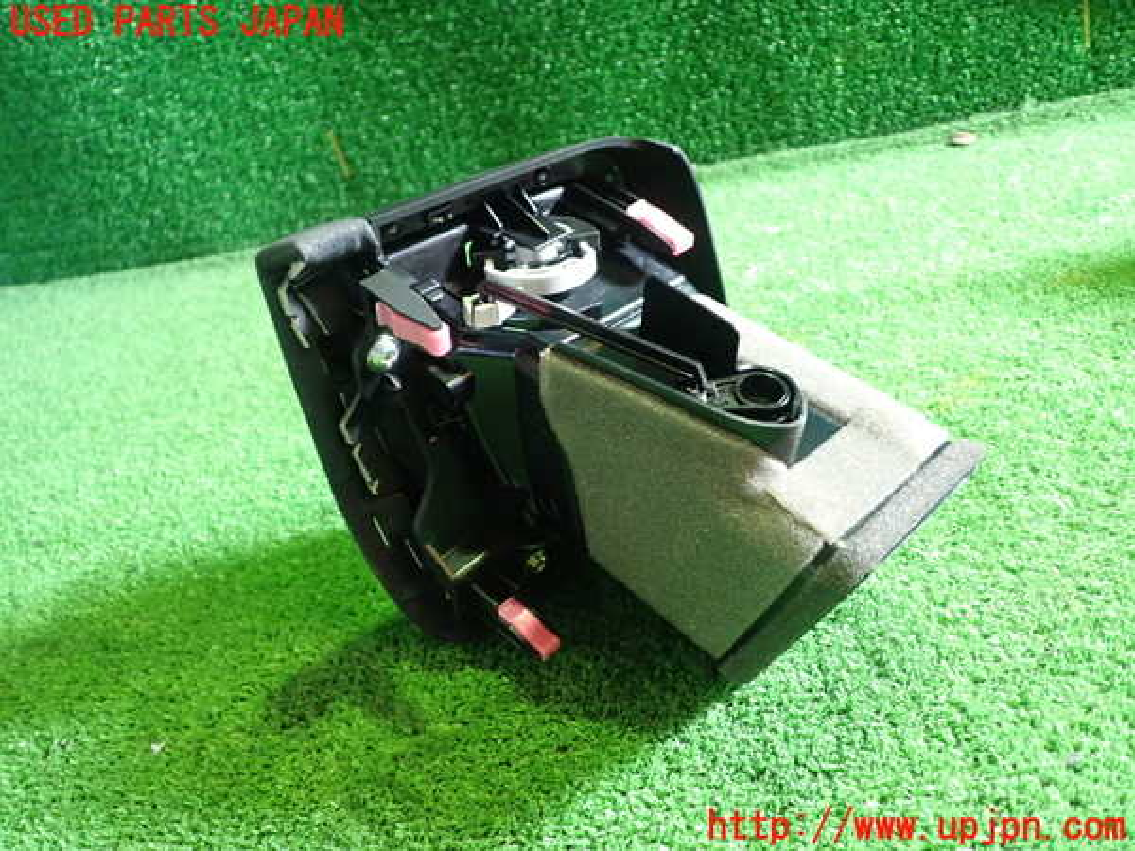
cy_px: 426
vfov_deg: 46.8
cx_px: 568
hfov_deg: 60.0
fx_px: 984
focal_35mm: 30
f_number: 2.3
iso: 640
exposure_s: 1/30
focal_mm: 5.4
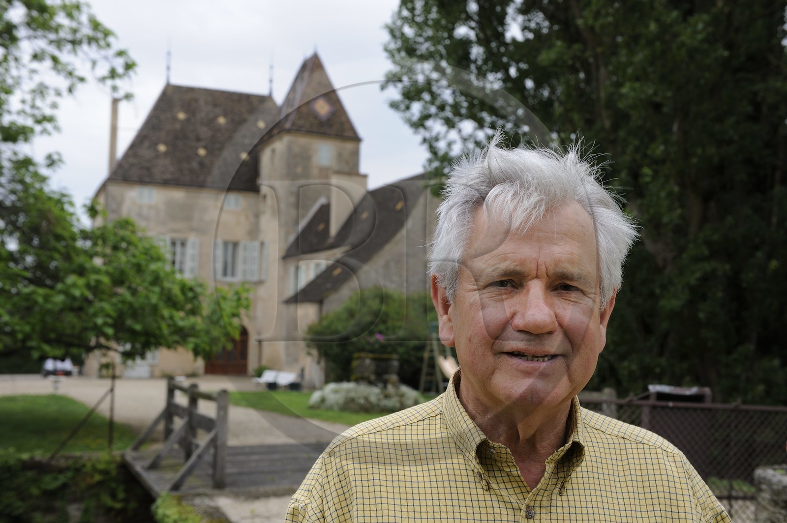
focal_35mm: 48
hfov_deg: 41.1
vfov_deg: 28.0
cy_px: 262
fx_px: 1048
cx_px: 394
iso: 200
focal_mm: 48
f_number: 8
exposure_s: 1/160
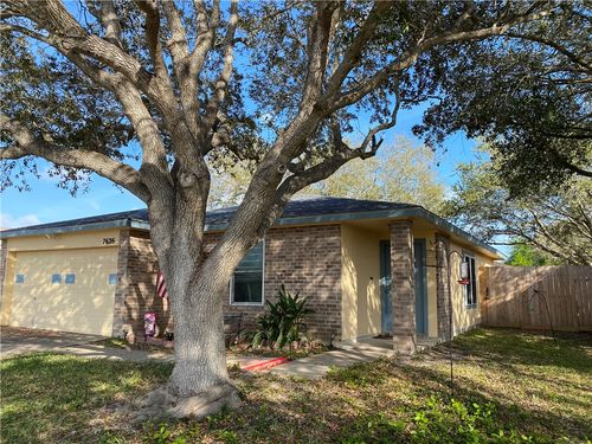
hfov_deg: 67.3
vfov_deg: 53.1
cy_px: 222
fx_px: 445
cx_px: 296
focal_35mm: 26
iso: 32
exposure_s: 1/905
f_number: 1.8
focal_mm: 4.25
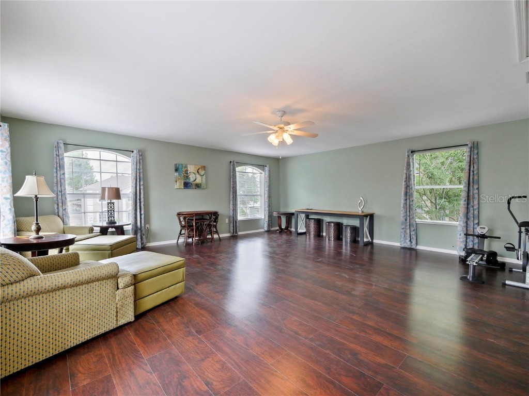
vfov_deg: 85.7
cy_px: 198
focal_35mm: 14
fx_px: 214
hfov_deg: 102.1
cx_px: 264
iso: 1000
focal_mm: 7
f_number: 4
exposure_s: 1/60
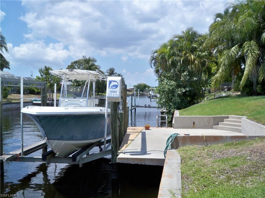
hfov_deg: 52.6
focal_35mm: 35
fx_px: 268
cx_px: 132
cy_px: 99
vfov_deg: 40.7
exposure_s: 1/500
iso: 64
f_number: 4.7
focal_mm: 6.3
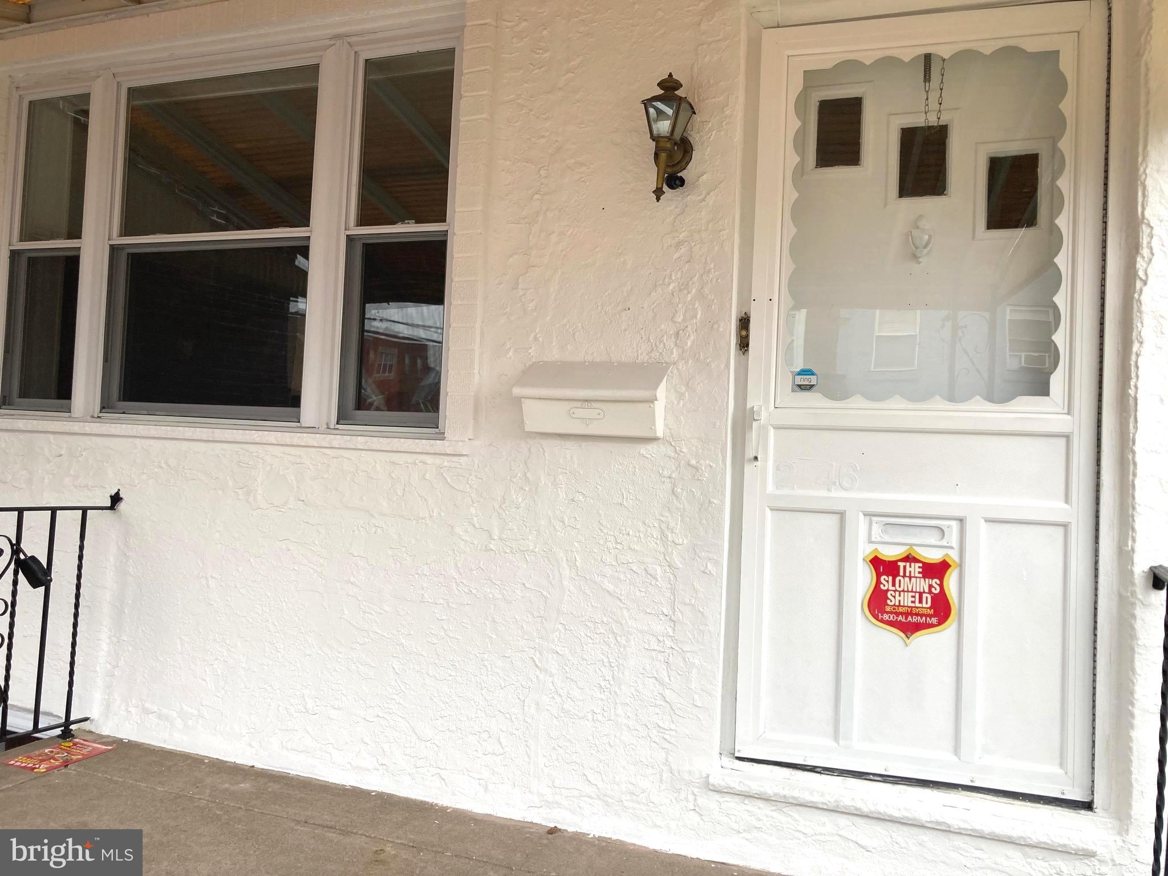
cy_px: 438
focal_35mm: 28
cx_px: 584
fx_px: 945
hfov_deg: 63.4
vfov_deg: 49.7
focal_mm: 3.99
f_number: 1.8
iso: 40
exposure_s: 1/121
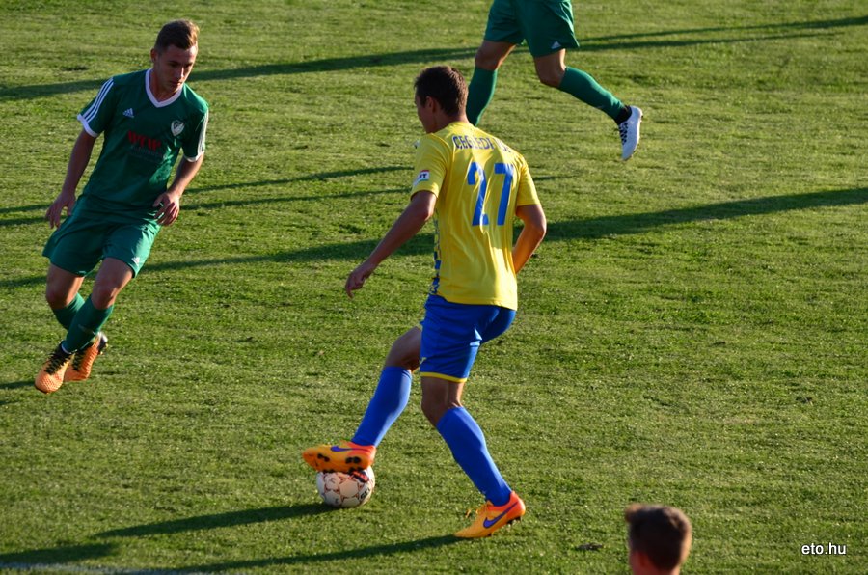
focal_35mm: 300
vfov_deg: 4.6
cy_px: 288
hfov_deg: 6.9
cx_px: 434
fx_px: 7218
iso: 250
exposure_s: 1/500
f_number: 5.3
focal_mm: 200
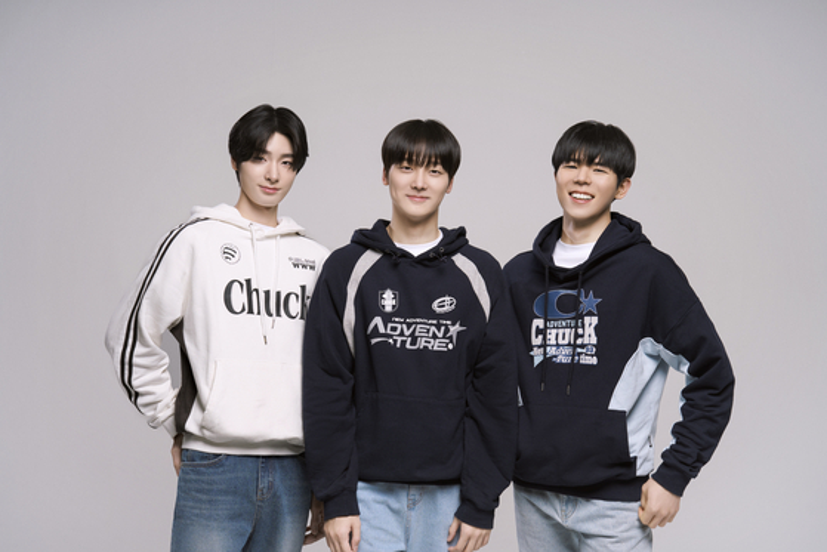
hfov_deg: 39.6
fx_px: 1149
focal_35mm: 50
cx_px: 414
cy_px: 276
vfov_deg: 27.0
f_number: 9
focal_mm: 50
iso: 125
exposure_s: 1/160
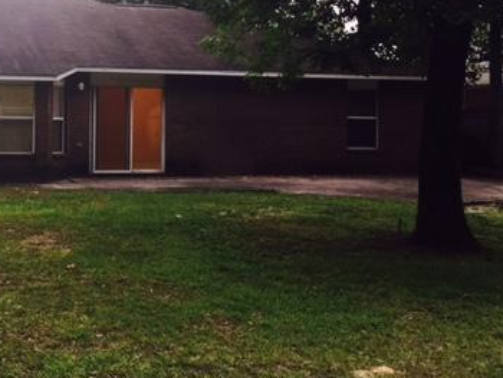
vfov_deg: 27.2
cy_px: 102
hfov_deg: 34.9
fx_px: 771
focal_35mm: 53
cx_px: 96
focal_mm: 4.15
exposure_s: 1/30
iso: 32
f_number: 2.2
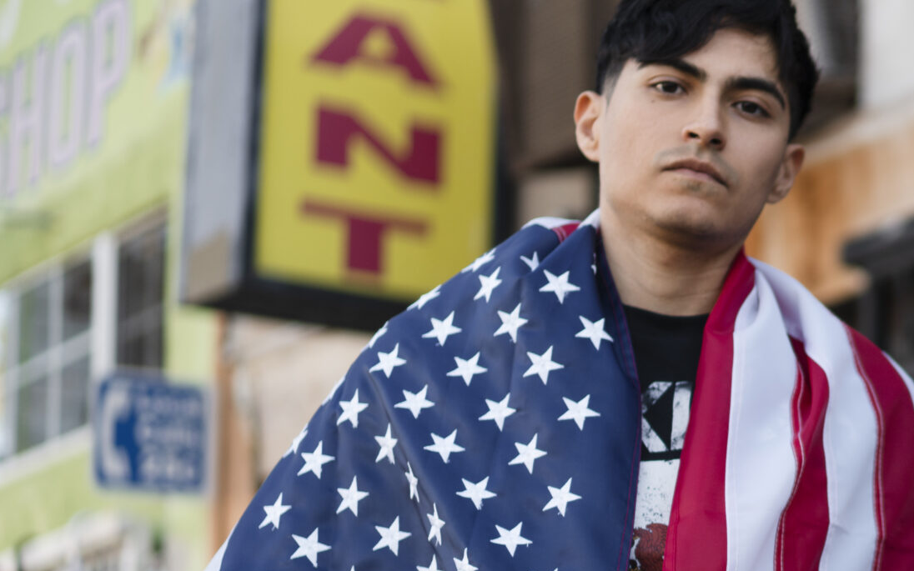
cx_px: 1047
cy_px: 458
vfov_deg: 10.0
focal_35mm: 131
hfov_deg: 15.5
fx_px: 3263
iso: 100
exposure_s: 1/640
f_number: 1.8
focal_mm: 55
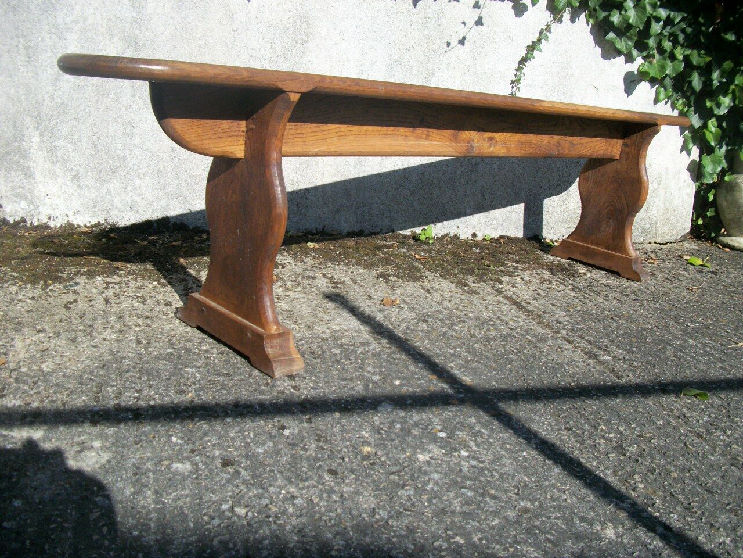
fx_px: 687
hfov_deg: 56.8
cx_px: 372
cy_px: 279
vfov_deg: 44.2
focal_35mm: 32
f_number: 8.8
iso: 80
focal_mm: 5.7
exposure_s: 1/160
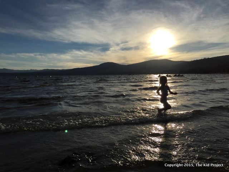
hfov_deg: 61.7
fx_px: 192
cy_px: 86
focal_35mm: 29
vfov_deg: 48.2
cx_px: 114
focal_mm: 4.15
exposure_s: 1/9901
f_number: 2.2
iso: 32
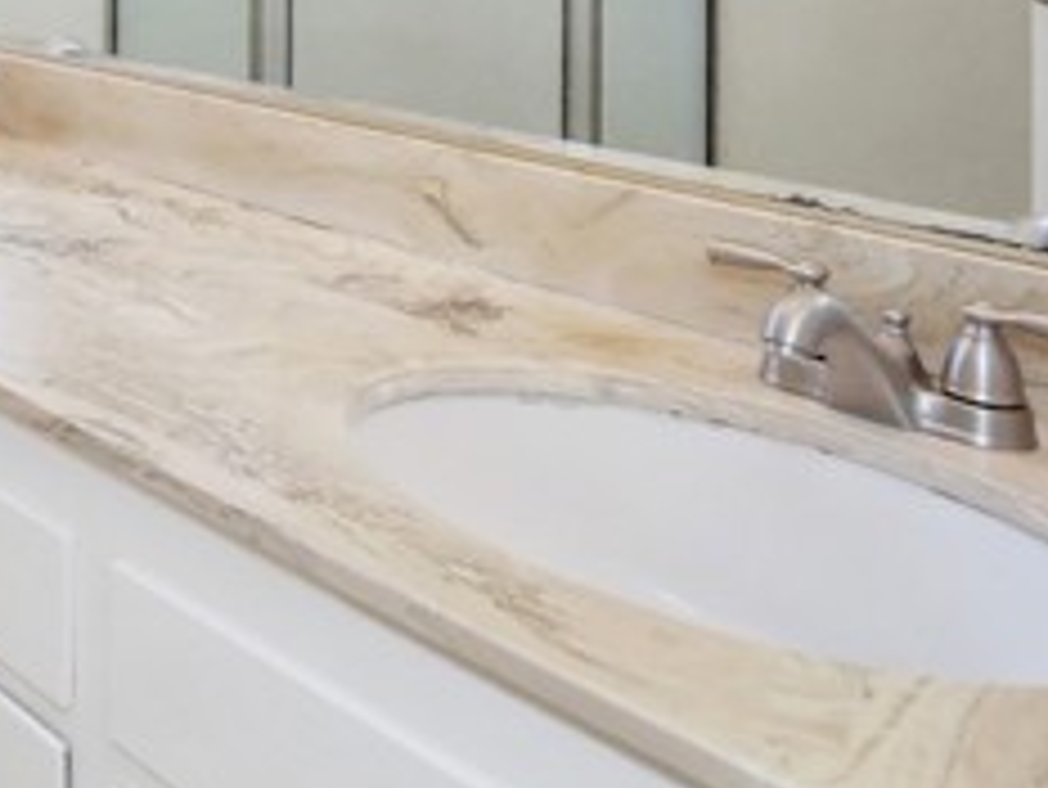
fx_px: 1333
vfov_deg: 30.3
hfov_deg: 34.5
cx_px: -207
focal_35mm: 44
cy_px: -23
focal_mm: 8
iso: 1250
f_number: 9
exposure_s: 1/30
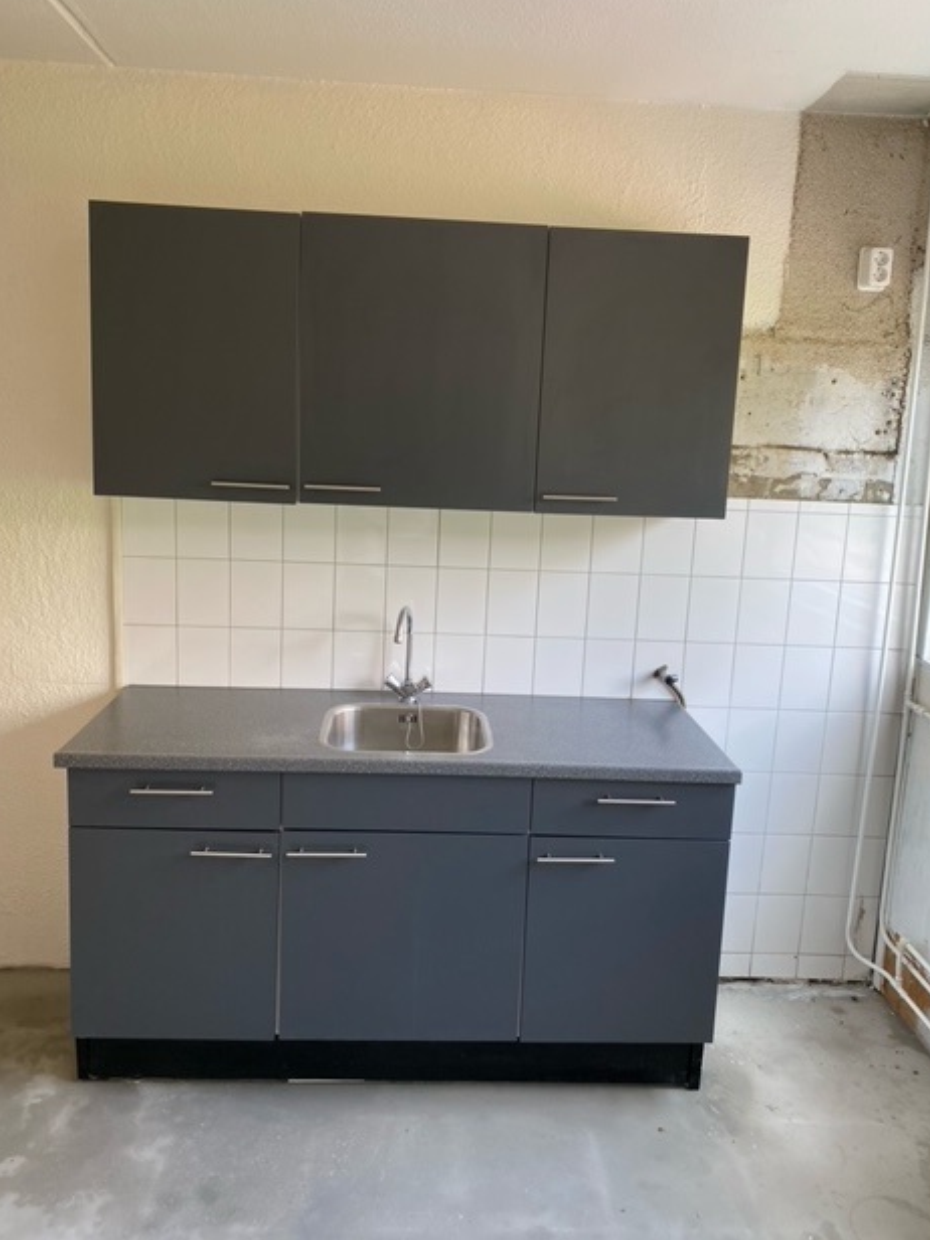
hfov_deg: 51.4
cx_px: 461
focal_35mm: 27
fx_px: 967
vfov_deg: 65.3
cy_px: 598
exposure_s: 1/121
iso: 80
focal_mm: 4.25
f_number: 1.8
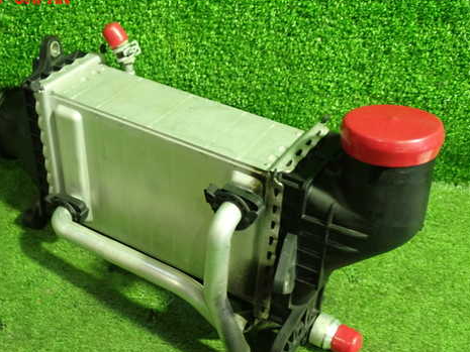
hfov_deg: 38.7
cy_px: 212
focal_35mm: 49
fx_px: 665
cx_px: 189
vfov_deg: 29.6
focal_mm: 6.83
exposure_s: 1/30
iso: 800
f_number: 2.7
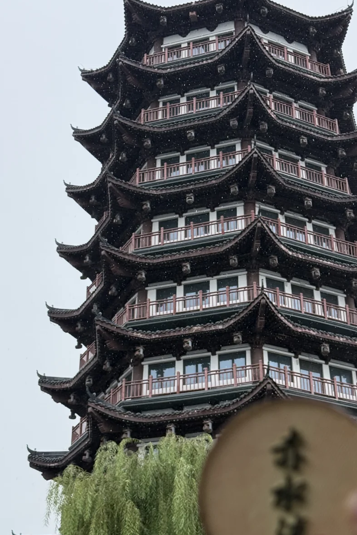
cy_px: 307
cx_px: 205
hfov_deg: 22.2
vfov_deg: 32.8
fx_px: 907
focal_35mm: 61
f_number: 1.78
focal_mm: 6.76
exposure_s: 1/1055
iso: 80
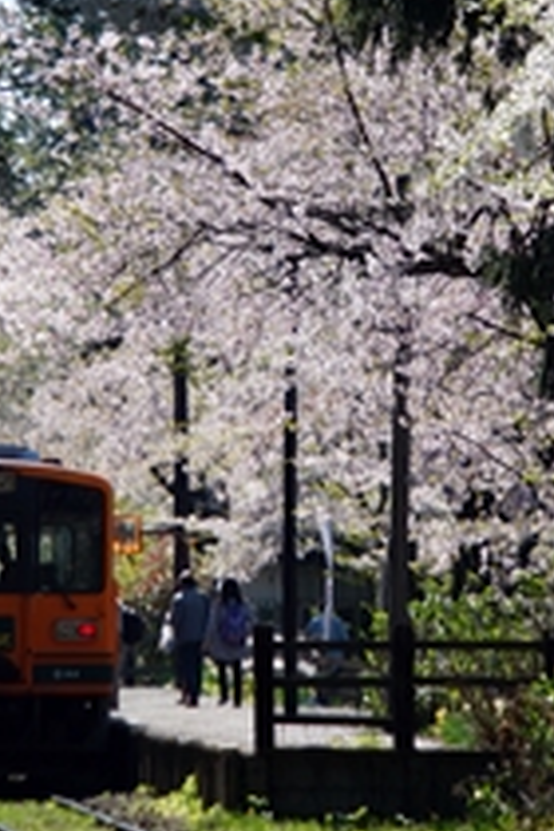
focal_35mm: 572
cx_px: 281
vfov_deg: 3.6
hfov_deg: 2.4
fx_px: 13203
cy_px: 166
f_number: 6.3
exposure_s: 1/320
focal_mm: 200
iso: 125
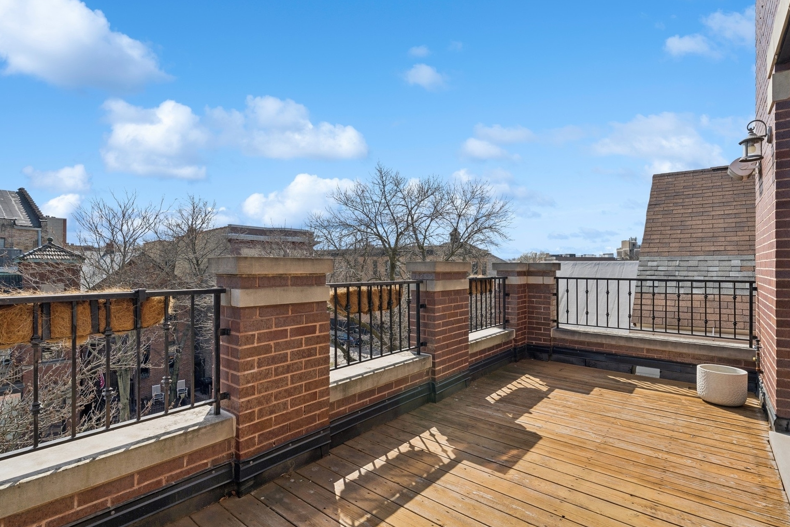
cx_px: 406
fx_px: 373
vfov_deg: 70.4
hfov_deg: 93.3
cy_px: 266
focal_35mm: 17
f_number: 8
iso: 320
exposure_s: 1/1000
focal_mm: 16
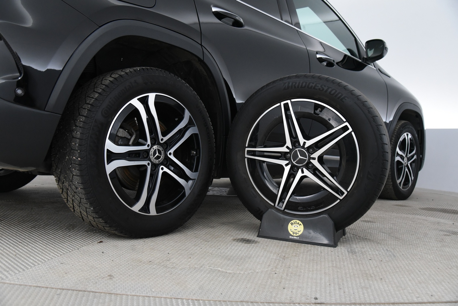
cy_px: 153
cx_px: 229
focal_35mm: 35
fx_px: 445
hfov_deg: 54.4
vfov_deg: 37.9
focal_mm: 35
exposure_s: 1/80
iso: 4000
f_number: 5
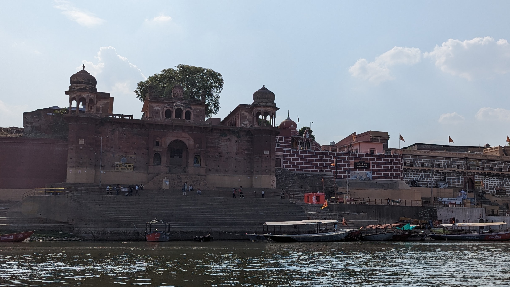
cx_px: 333
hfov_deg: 45.8
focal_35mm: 44
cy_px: 189
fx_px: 595
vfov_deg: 27.0
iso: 47
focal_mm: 6.81
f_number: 1.85
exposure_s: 1/5952
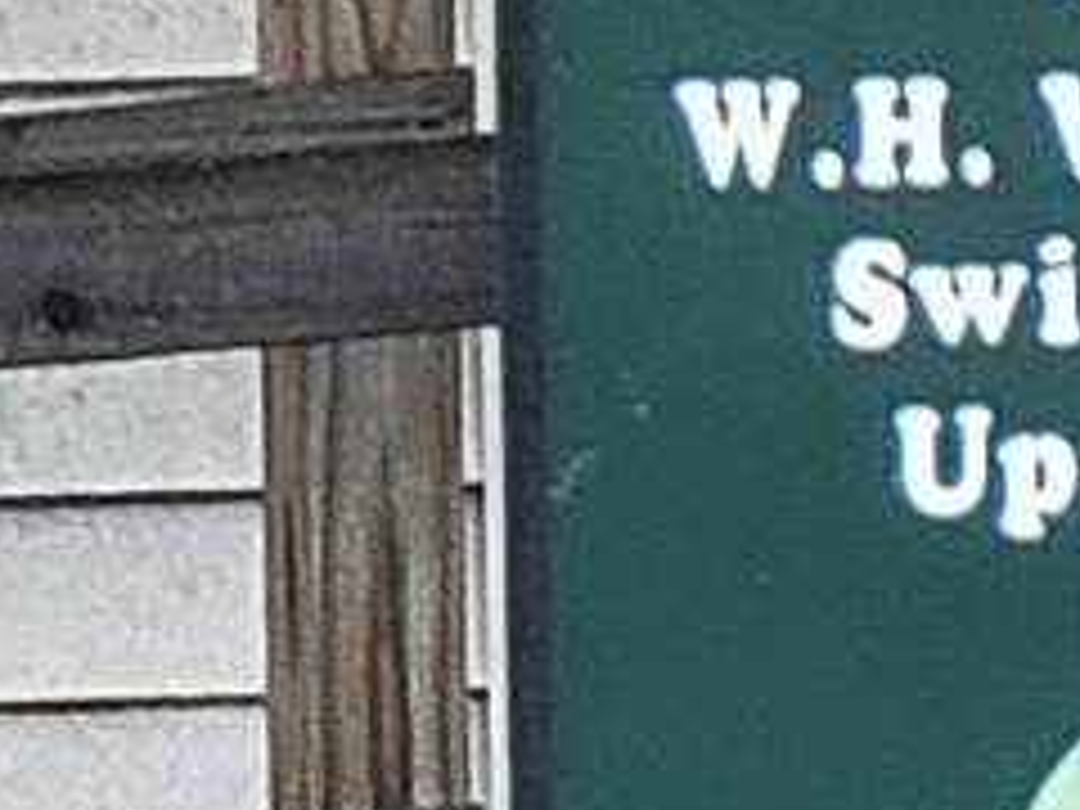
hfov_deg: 1.5
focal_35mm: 1280
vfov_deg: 1.2
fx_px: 39935
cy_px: 266
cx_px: 2034
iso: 100
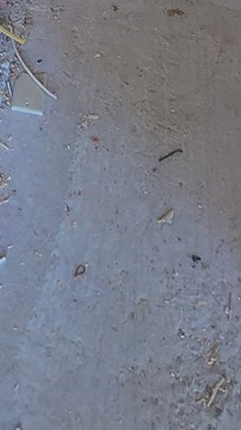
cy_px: -457
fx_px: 682
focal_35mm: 60
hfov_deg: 17.7
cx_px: -132
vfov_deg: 18.6
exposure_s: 1/60
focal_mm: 2.2
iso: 320
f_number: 2.2
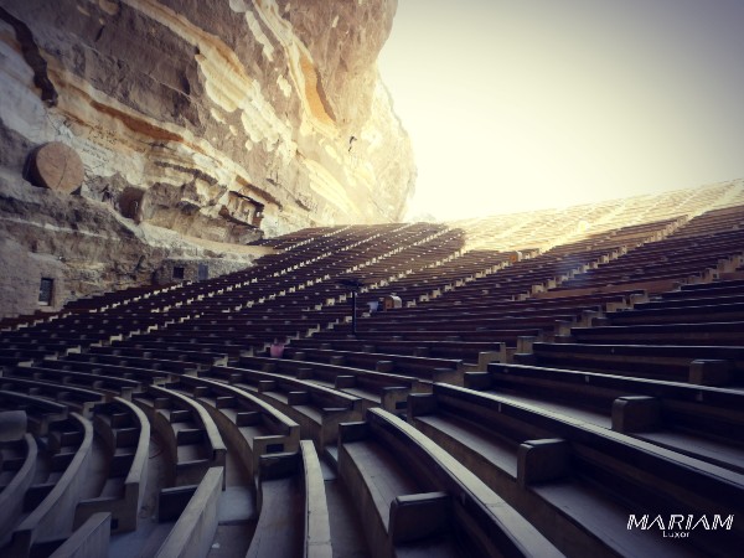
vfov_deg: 58.9
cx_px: 372
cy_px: 279
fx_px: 494
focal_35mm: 23
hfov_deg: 73.9
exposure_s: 1/200
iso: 125
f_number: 3
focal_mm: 4
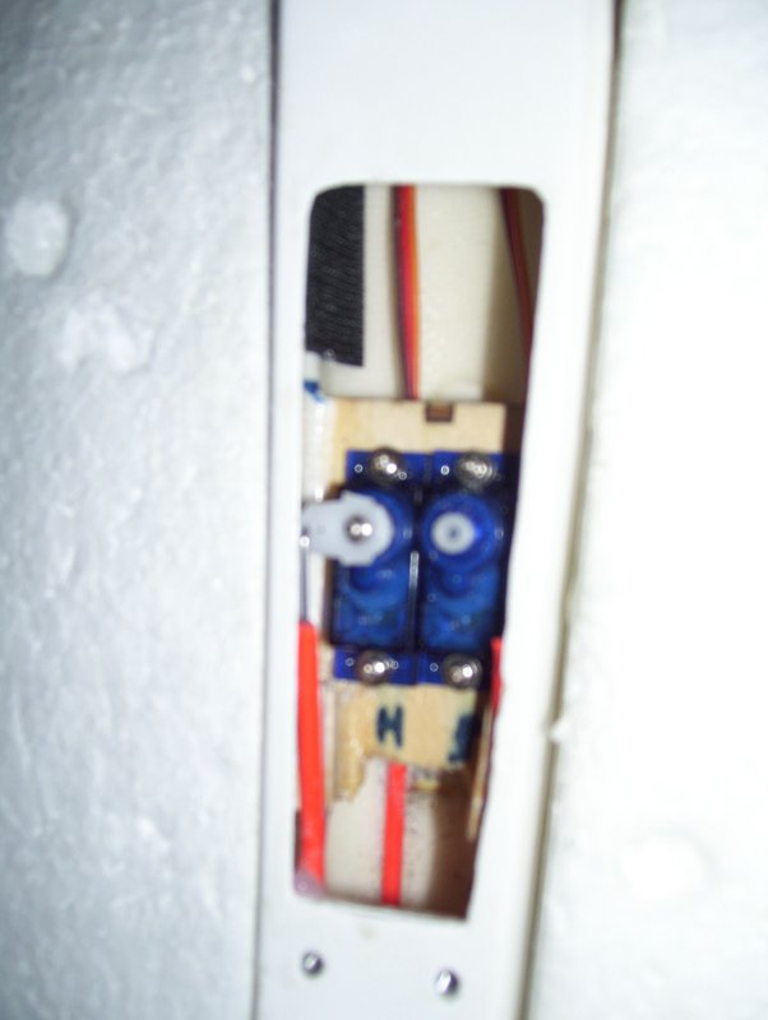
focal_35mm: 36
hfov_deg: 39.7
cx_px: 384
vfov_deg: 51.3
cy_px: 510
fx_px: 1063
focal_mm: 6
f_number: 2.7
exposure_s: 1/60
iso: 80
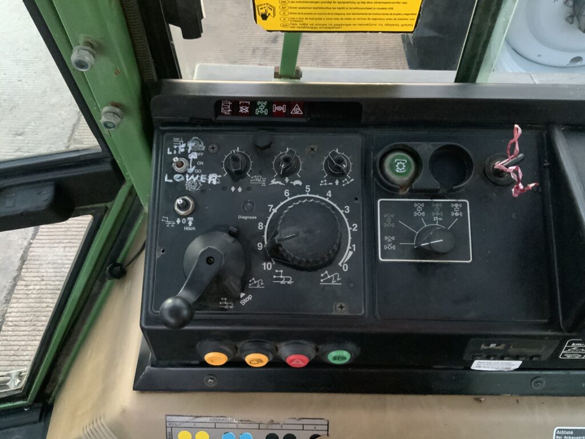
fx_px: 490
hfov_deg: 61.7
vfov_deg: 48.2
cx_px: 292
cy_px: 220
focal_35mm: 29
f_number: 1.8
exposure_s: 1/20
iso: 500
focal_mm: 3
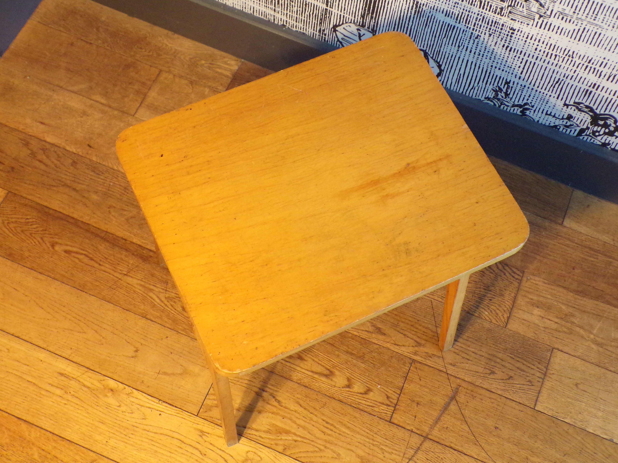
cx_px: 304
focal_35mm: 44
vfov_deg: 32.9
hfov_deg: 42.9
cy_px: 225
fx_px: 786
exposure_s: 1/20
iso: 472
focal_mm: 7.6
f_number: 3.4
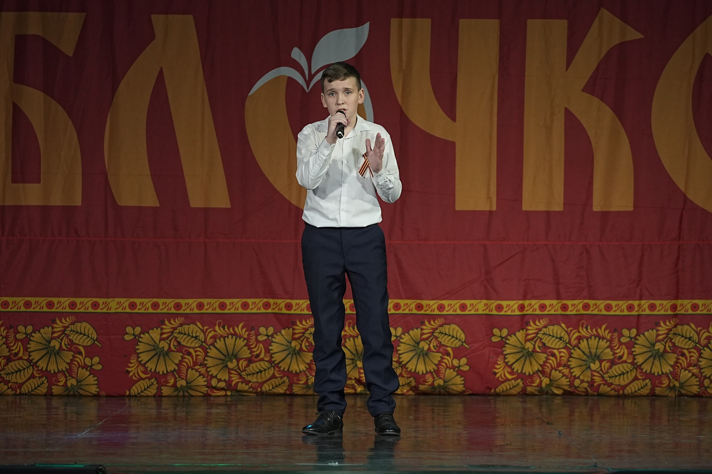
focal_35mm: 202
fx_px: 3995
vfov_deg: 6.8
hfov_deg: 10.2
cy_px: 237
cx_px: 356
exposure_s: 1/400
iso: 2000
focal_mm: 135
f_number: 4
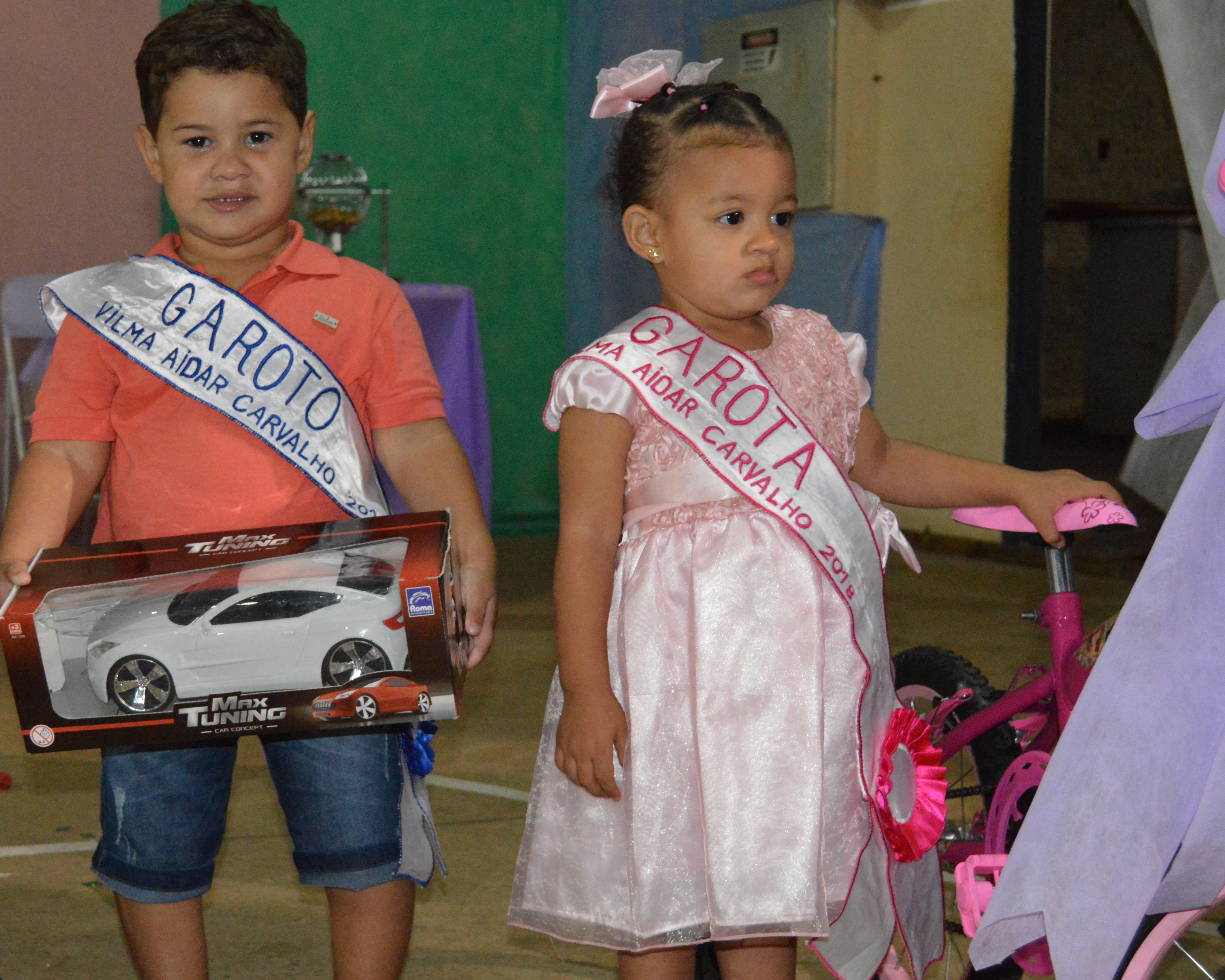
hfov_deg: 29.9
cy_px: 566
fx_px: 2284
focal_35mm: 63
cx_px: 429
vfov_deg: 24.2
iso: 3200
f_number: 4.5
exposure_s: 1/60
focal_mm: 30
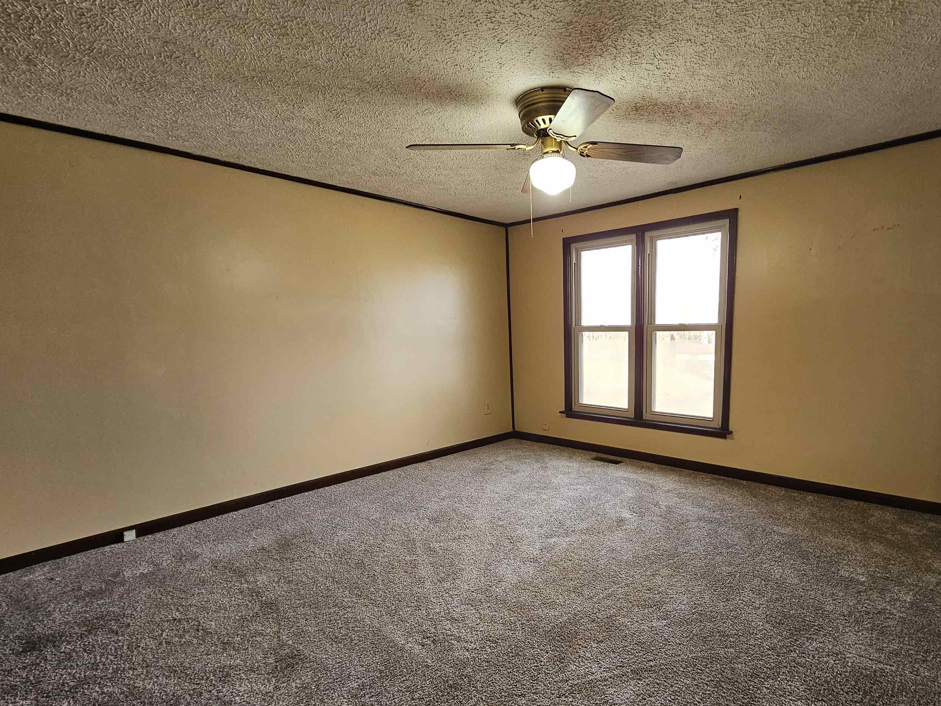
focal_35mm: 16
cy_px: 390
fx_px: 435
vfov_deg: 77.9
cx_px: 556
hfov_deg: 93.5
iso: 125
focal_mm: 2.2
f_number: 2.2
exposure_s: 1/60
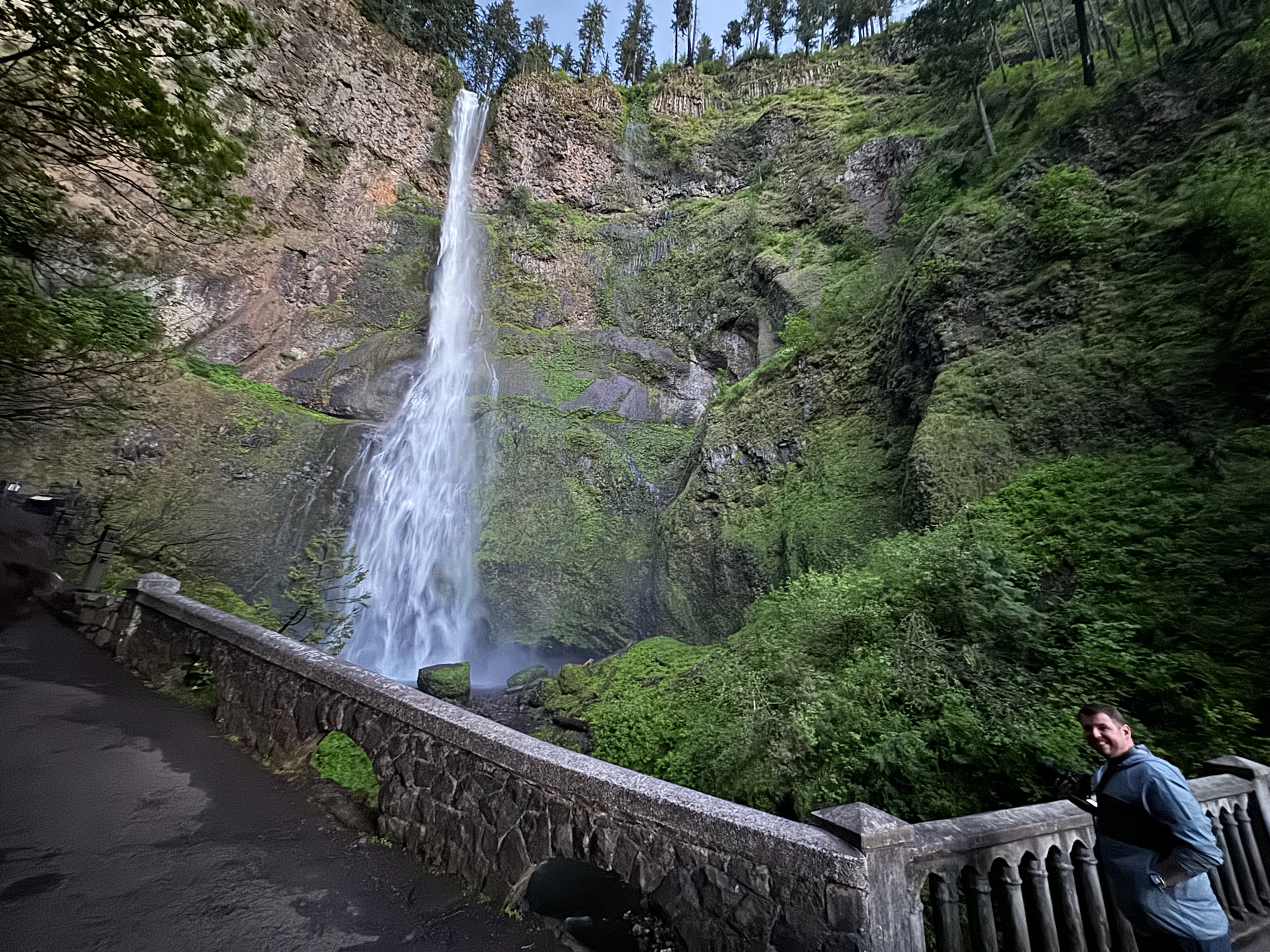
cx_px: 635
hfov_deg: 102.1
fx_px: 514
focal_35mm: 14
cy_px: 476
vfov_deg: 85.7
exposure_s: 1/12
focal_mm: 2.22
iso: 1250
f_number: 2.2
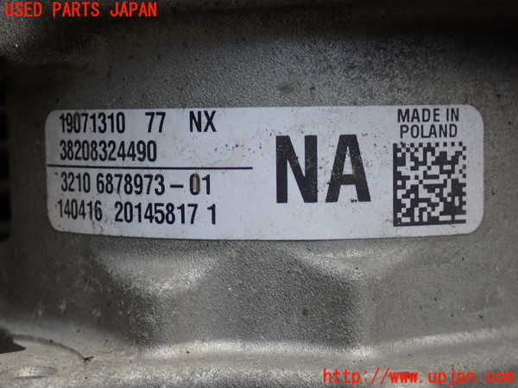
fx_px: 1152
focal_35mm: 77
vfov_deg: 19.1
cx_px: 259
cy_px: 194
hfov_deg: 25.3
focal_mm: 13.65
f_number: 4.1
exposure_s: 1/100
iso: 200
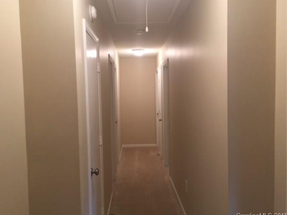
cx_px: 138
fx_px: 257
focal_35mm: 31
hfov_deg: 58.3
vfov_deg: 45.4
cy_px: 105
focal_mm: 4.15
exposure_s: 1/15
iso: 80
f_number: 2.2
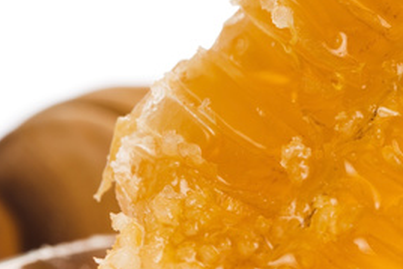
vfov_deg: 4.1
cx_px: 538
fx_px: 3718
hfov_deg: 6.2
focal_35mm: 332
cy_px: 56
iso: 100
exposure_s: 1/30
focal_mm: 105
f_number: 13
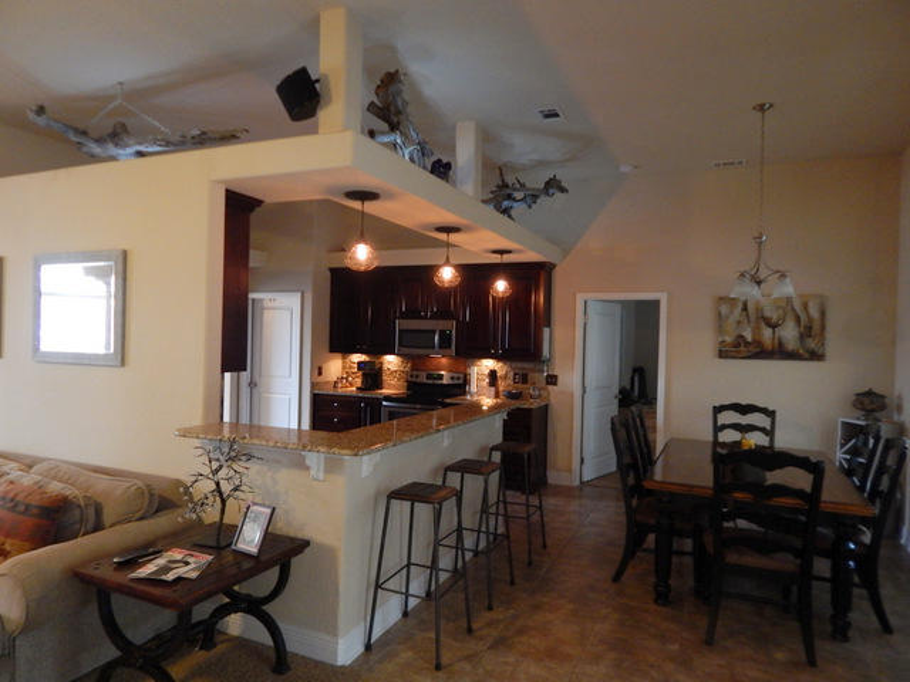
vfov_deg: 61.1
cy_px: 341
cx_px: 455
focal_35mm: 22
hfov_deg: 76.4
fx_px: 578
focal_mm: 4
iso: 400
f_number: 3
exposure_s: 1/20
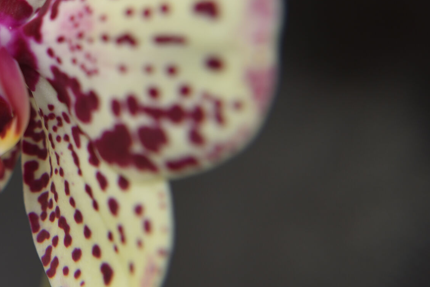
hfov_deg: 16.1
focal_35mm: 124
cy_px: 35
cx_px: -13
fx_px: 1481
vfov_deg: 11.0
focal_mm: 58
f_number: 4
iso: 200
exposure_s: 1/80
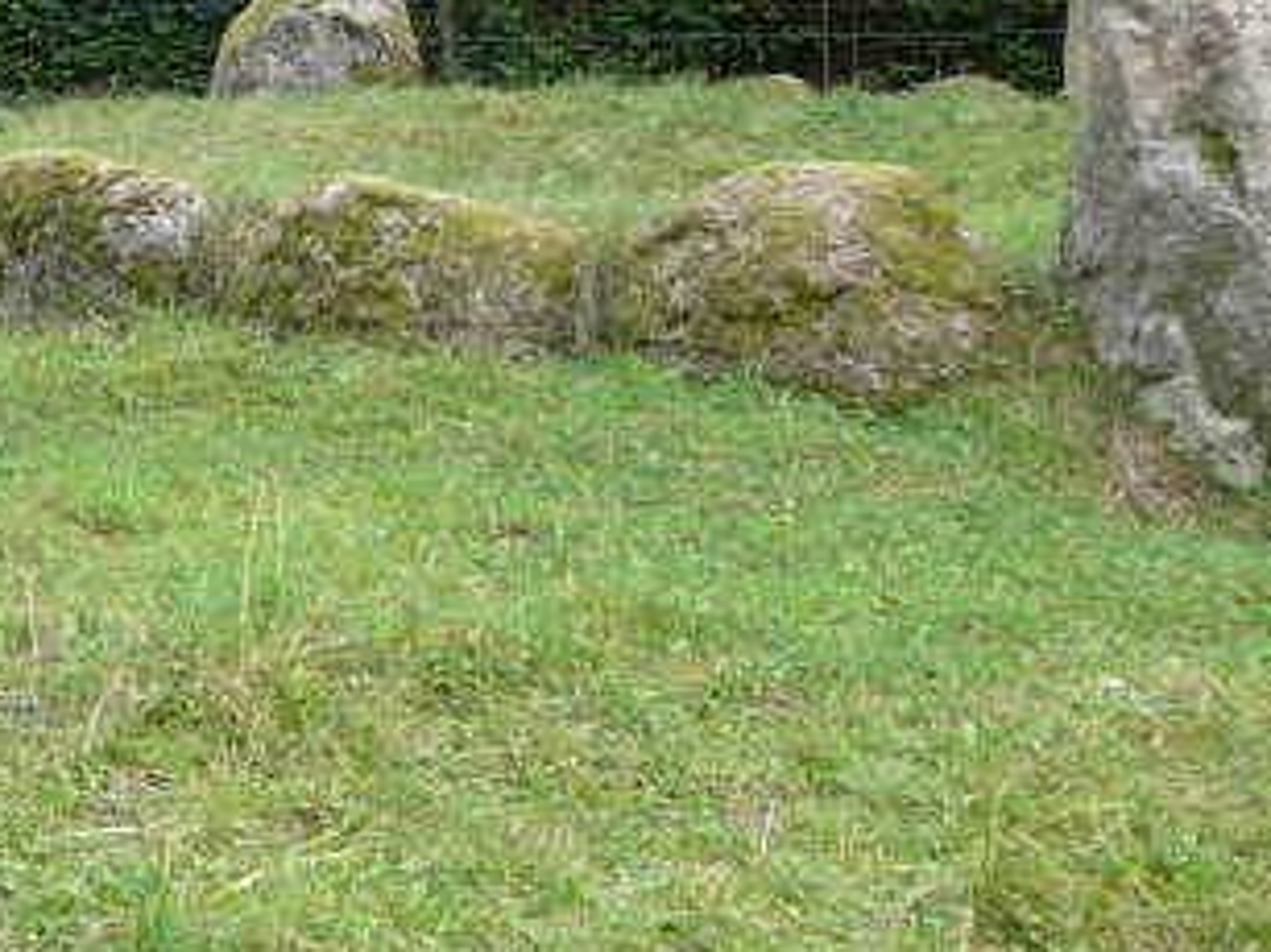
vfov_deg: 19.9
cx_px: 439
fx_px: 2679
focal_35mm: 73
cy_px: 199
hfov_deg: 26.6
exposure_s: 1/60
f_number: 2.8
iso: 80
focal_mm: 5.2
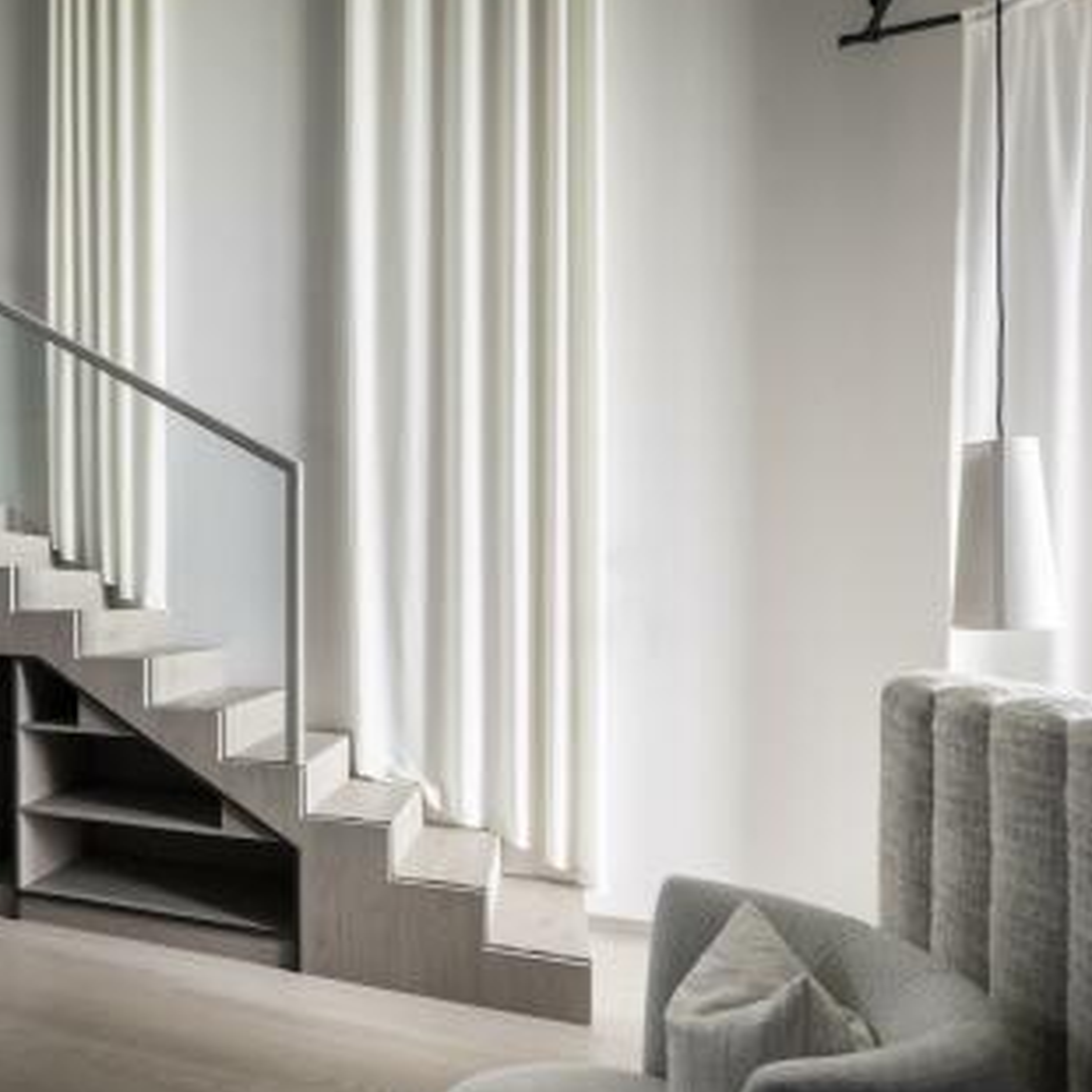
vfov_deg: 67.1
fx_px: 821
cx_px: 151
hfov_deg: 59.3
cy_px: 602
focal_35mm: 23
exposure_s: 1/10
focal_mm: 14
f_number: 6.3
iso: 1000
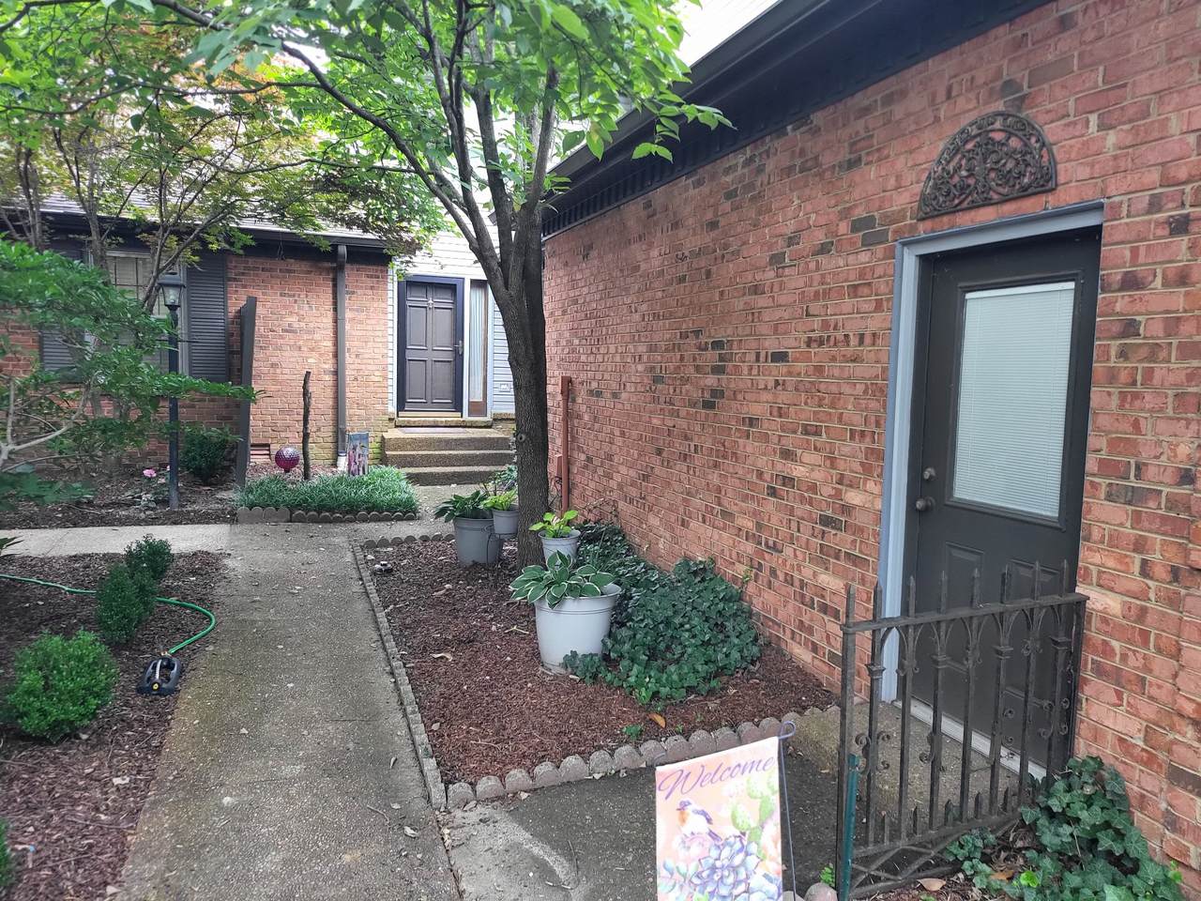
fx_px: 833
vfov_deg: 56.8
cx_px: 600
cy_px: 450
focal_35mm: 24
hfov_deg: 71.6
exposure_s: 1/60
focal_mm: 5
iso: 160
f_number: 1.8
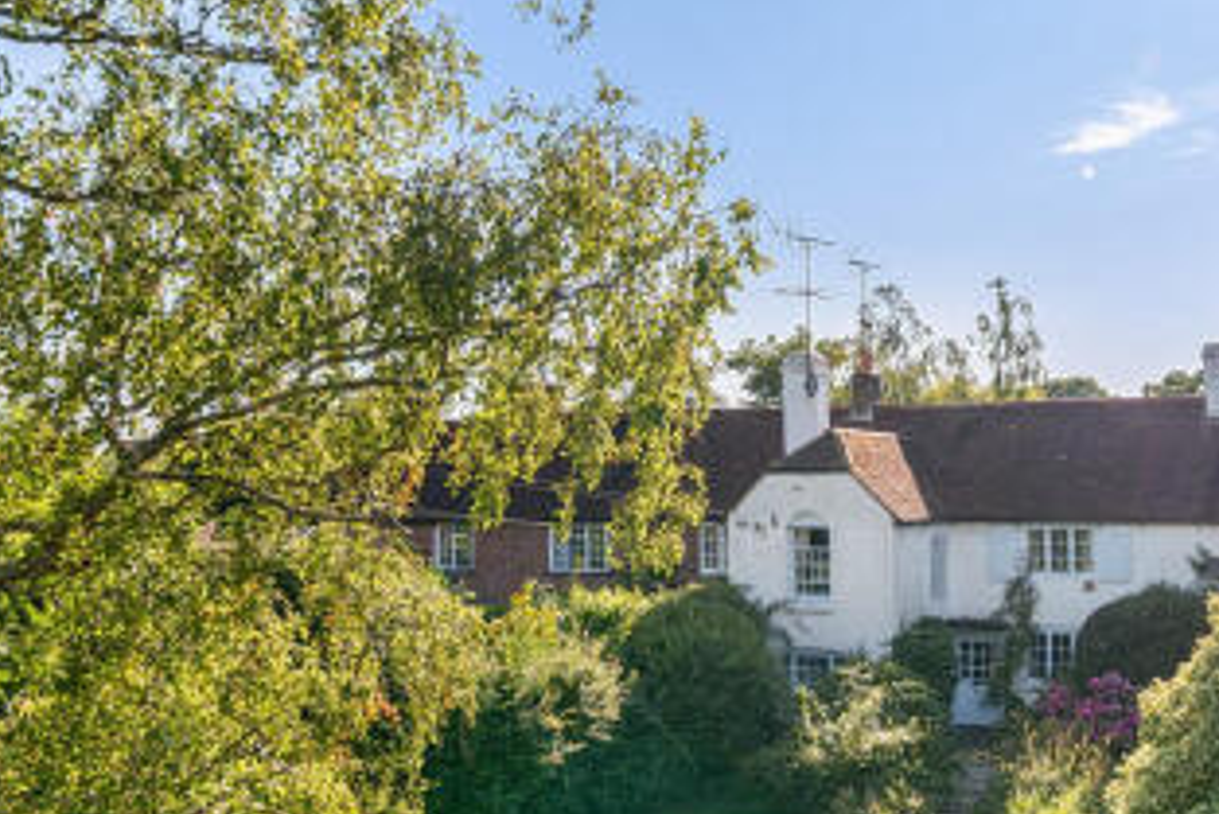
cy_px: 516
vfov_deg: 32.5
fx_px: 1389
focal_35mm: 41
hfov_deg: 46.1
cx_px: 872
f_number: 8
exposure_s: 1/320
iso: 200
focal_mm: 18
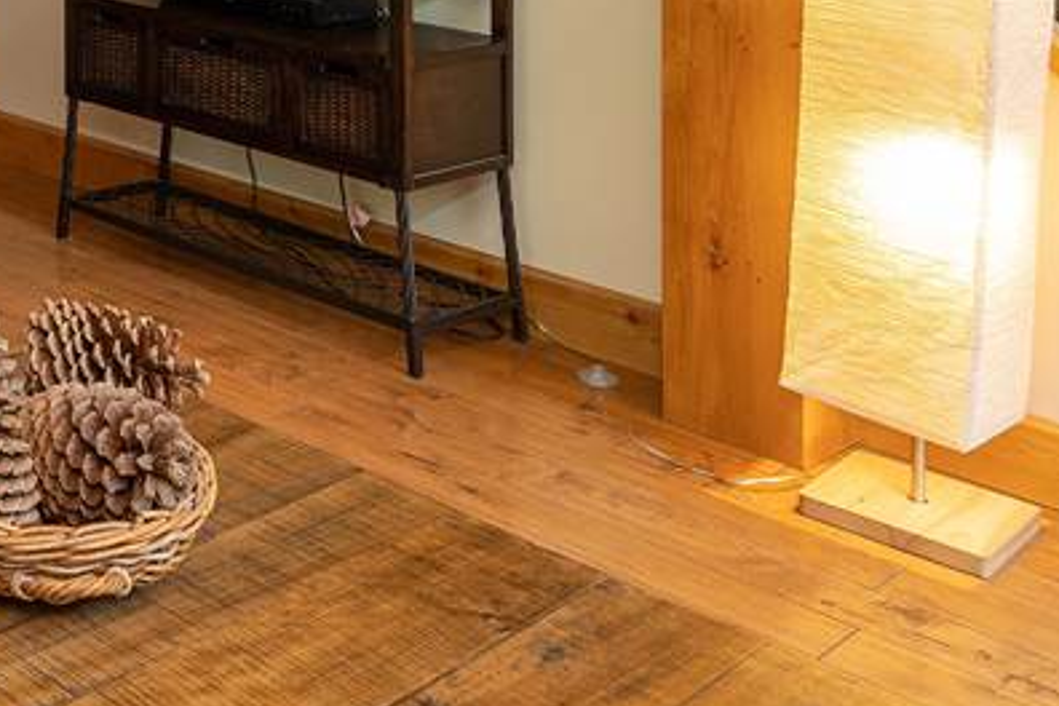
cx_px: -249
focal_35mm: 55
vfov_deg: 22.9
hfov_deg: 30.2
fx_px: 1618
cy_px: -114
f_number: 9
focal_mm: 17
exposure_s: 1/8
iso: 400
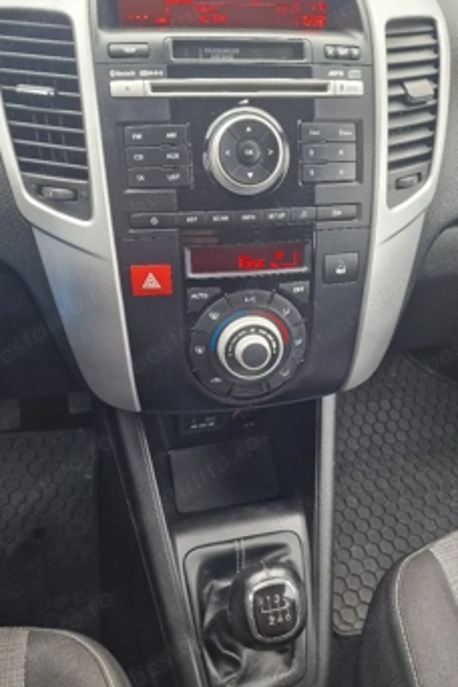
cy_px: 352
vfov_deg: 65.5
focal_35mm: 28
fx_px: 534
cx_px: 243
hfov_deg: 46.4
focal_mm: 6.4
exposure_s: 1/100
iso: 200
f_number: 1.8
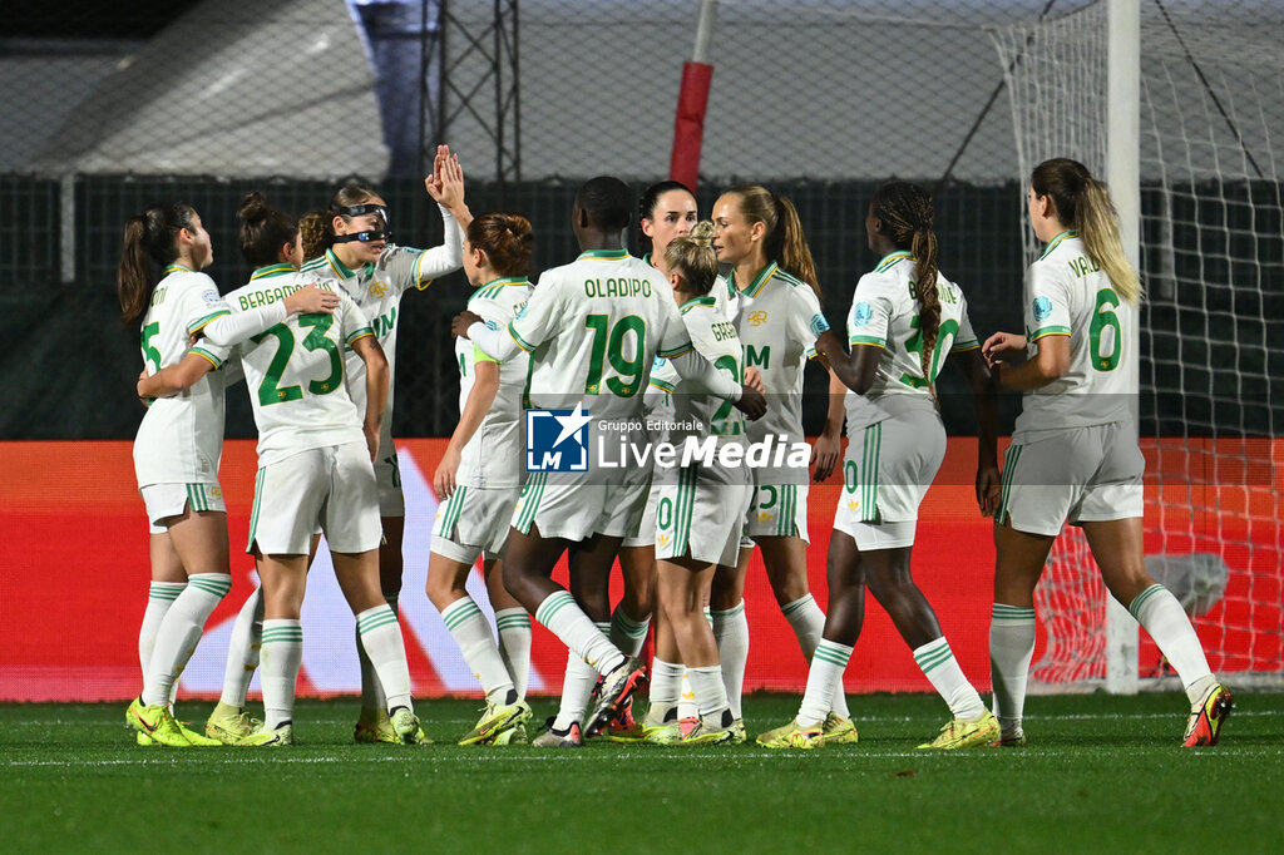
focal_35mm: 560
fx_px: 19966
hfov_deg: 3.7
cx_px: 642
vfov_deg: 2.5
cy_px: 428
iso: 3200
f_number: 4
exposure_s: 1/1000
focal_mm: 560
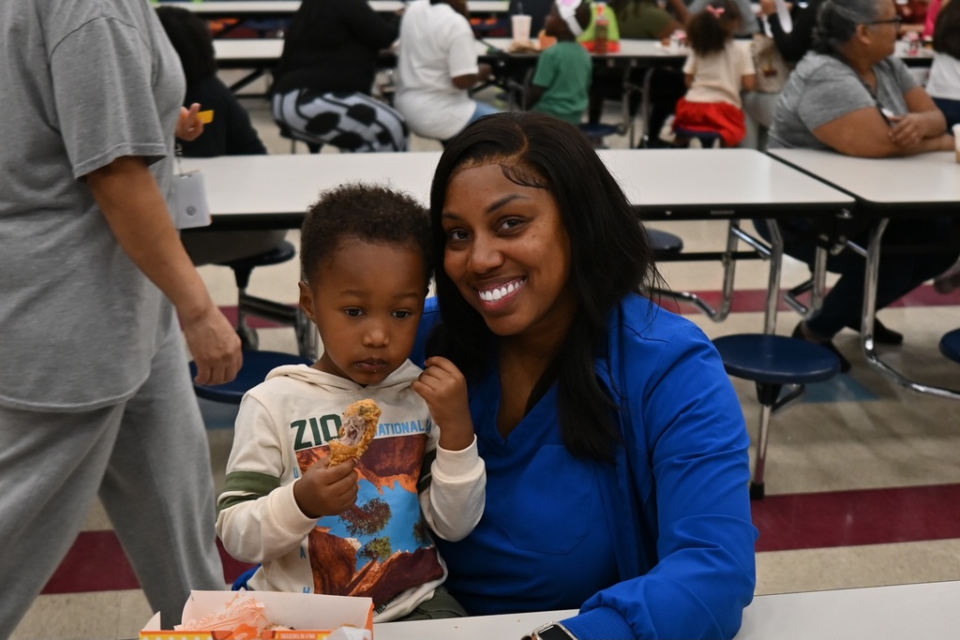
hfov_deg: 77.3
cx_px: 480
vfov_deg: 56.2
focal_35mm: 22
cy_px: 320
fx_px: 600
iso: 250
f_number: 1.7
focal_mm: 15
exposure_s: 1/200
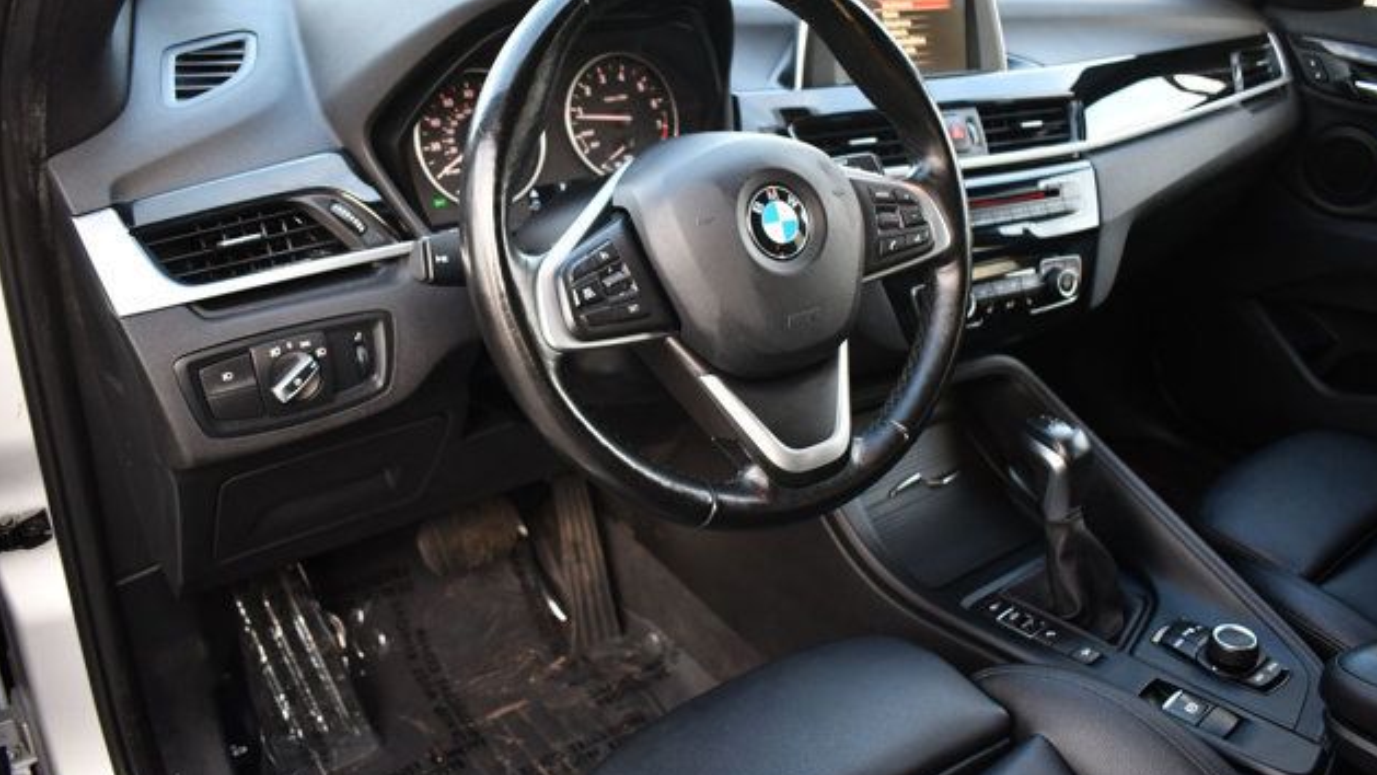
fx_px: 1169
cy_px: 360
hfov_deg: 61.0
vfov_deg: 36.7
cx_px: 694
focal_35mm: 32
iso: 1100
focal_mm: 20
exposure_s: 1/125
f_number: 3.8
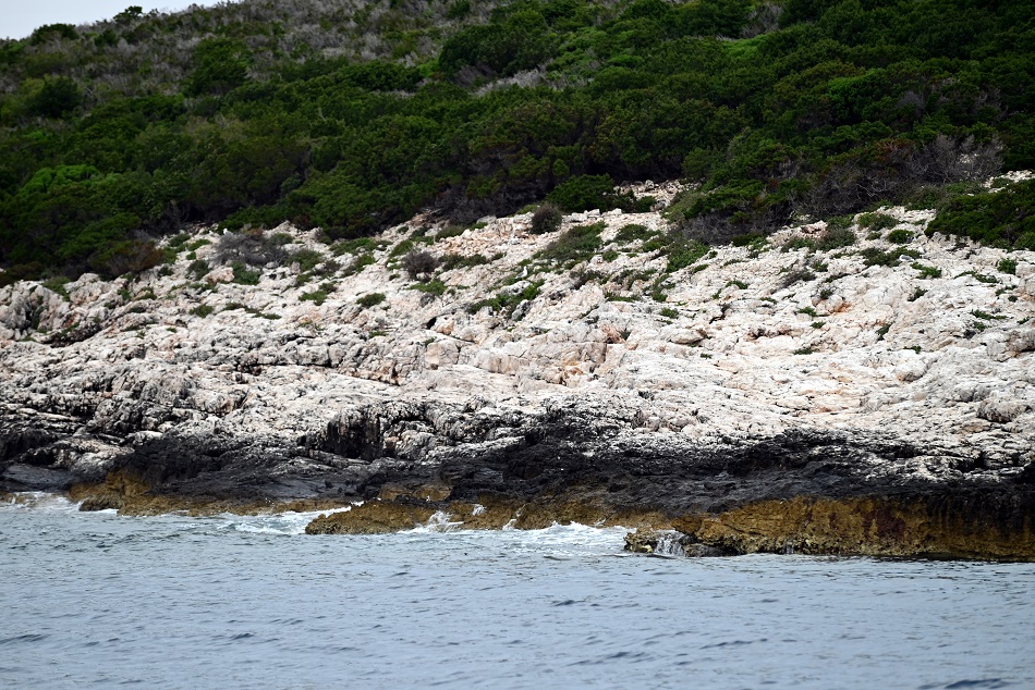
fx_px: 5751
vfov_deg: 6.9
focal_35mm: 200
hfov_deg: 10.3
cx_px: 518
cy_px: 345
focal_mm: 200
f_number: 5.3
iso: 400
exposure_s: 1/1000
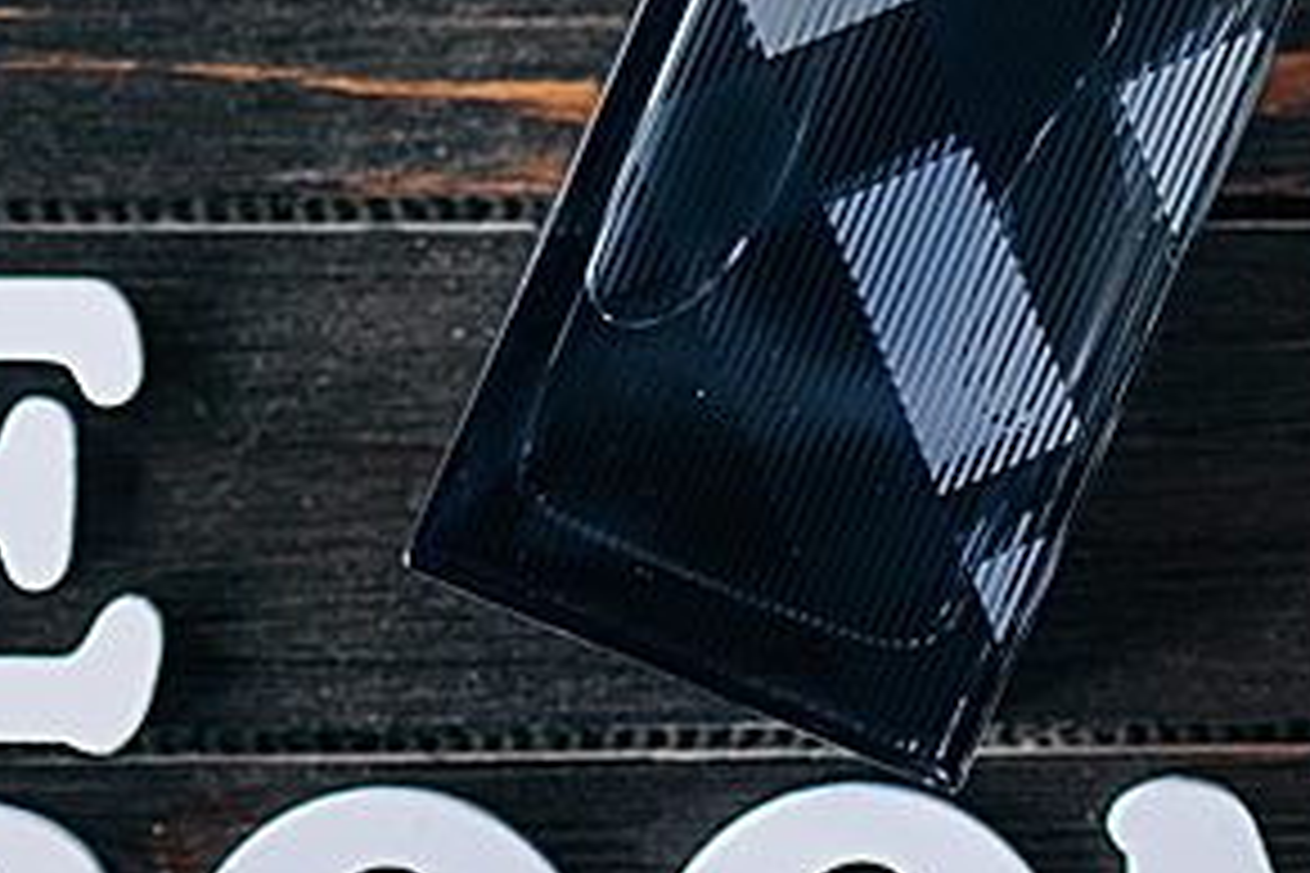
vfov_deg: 12.0
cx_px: -36
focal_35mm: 113
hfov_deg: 17.6
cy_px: -38
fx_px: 4112
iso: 500
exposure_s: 1/250
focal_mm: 35
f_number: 1.8
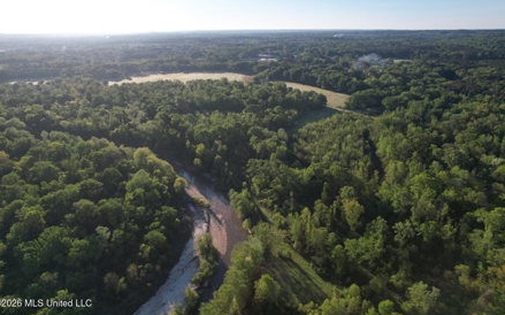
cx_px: 251
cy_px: 146
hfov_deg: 77.2
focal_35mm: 23
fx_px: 316
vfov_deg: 52.9
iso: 120
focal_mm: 8.38
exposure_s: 1/1600
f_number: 2.8
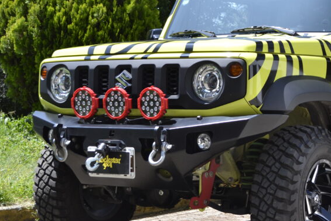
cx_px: 299
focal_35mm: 87
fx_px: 800
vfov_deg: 15.7
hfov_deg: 22.8
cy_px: 99
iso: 100
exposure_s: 1/160
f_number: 5.6
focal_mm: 32
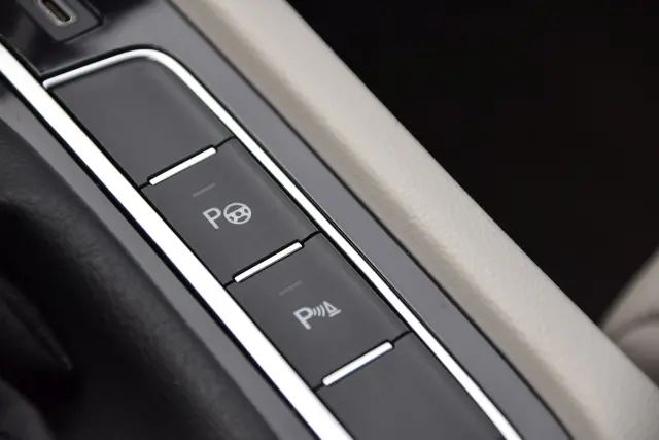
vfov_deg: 7.9
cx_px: 330
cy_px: 220
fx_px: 3186
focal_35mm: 174
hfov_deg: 11.8
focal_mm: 116
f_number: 5.6
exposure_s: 1/320
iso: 320
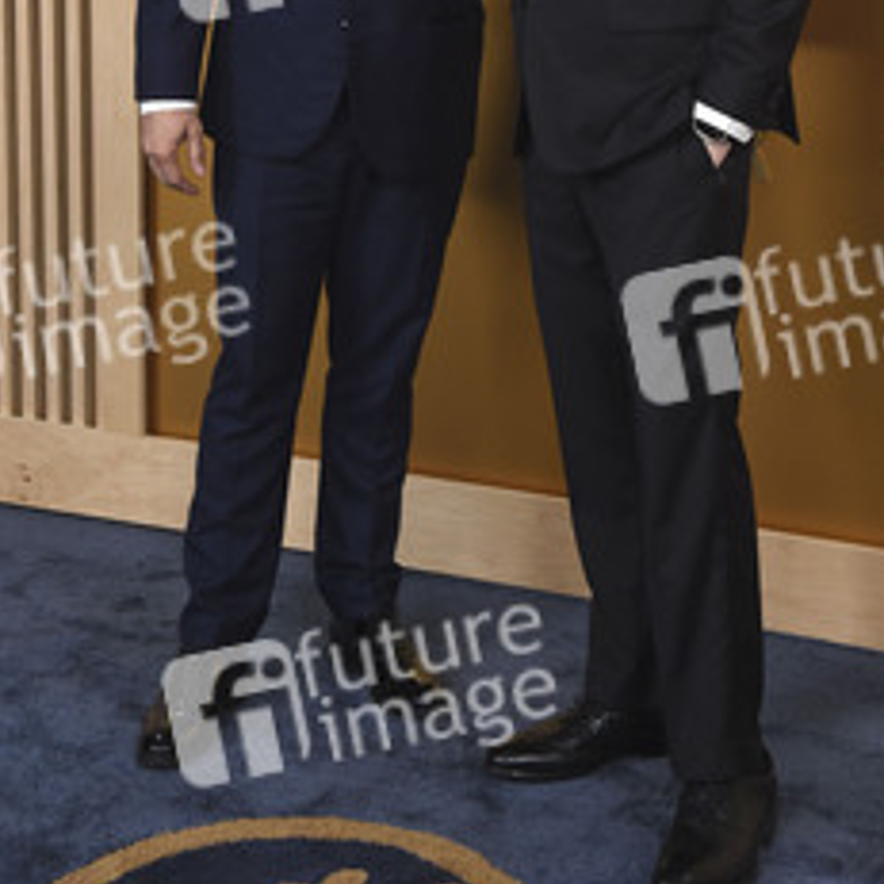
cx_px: 473
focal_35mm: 81
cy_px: 122
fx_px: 2340
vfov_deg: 21.0
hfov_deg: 21.4
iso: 2500
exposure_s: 1/250
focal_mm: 55
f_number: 5
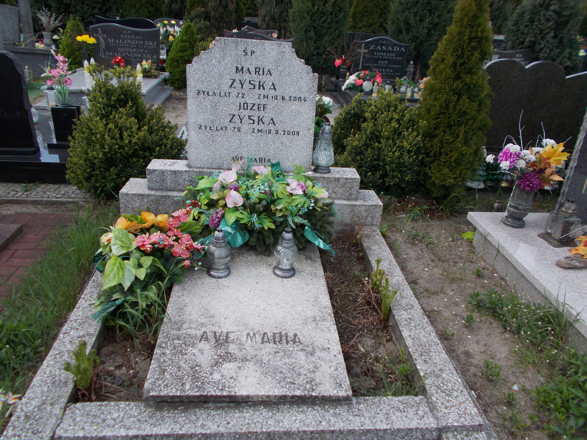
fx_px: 441
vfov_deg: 53.1
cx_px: 294
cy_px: 220
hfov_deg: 67.3
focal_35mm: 26
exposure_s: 1/500
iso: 80
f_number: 3.2
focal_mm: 4.6
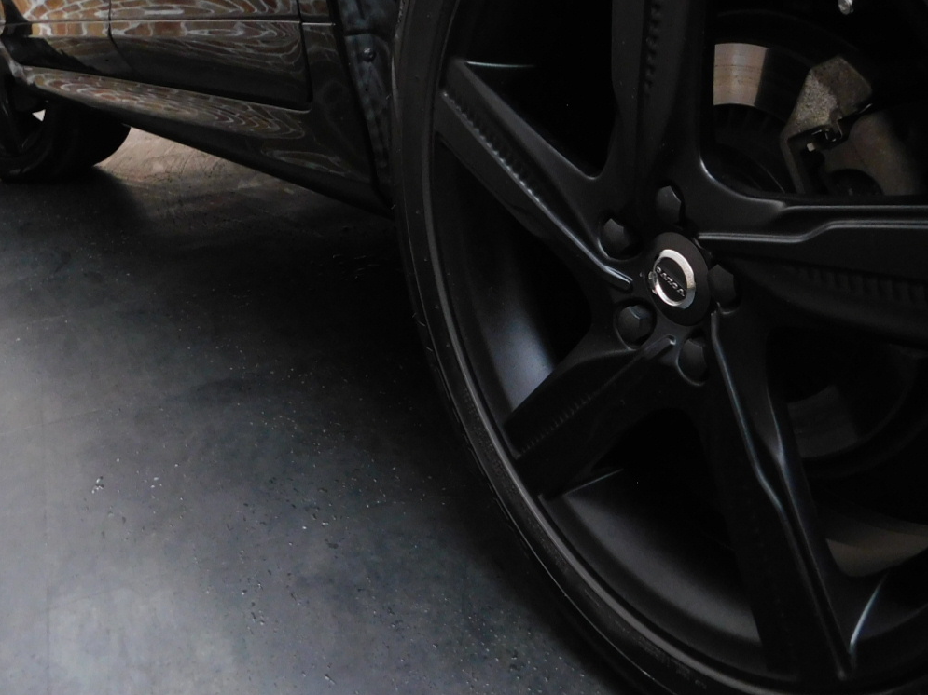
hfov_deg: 49.9
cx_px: 550
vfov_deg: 38.6
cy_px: 296
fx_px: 992
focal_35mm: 37
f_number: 3
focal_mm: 4
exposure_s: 1/13
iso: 400
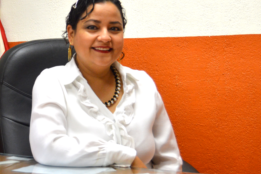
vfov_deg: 16.0
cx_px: -18
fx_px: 616
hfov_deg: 22.7
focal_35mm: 85
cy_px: 48
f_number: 5
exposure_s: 1/30
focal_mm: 26
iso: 500
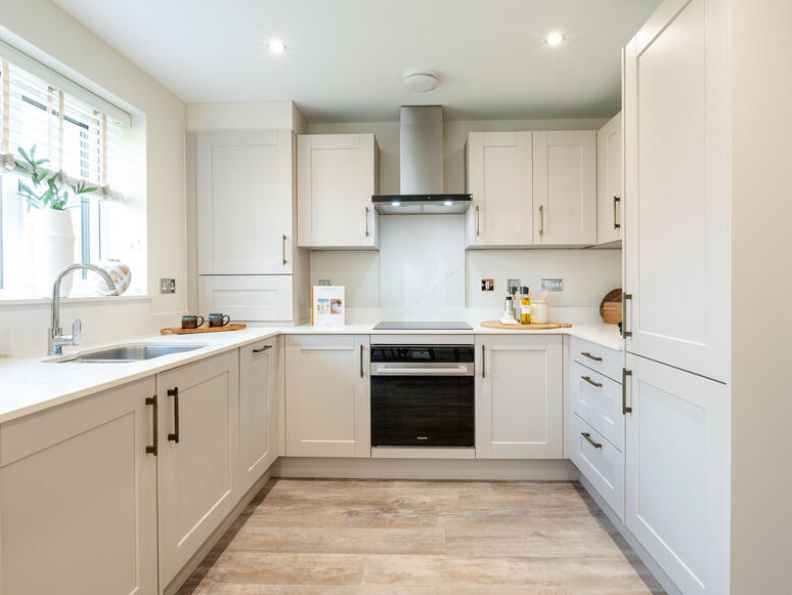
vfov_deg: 68.7
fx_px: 435
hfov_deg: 84.6
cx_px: 410
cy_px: 304
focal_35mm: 19
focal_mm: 17
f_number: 11
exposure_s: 1/3
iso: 200
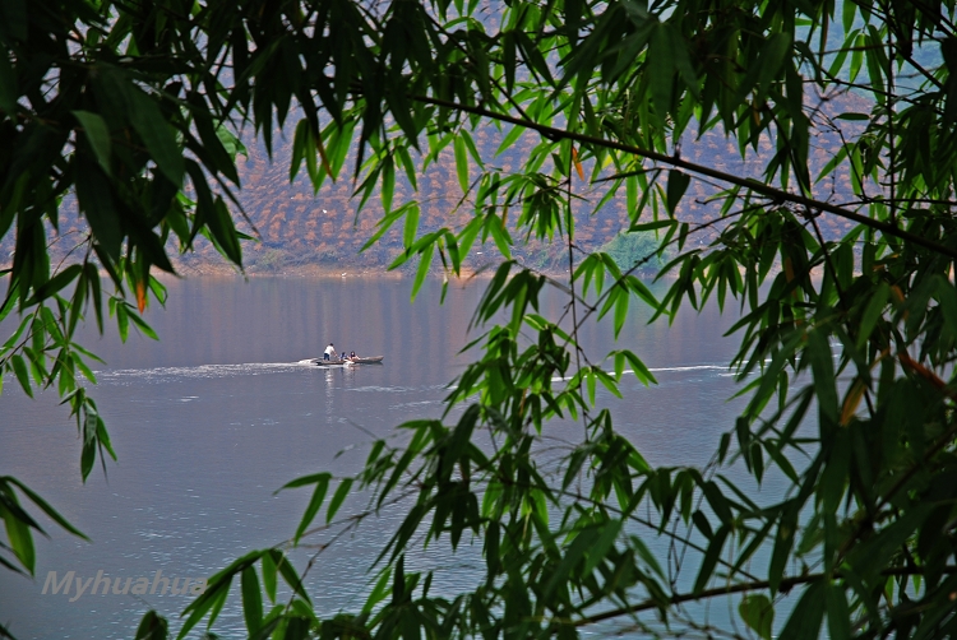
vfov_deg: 13.1
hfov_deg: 19.4
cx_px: 478
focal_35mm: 105
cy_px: 320
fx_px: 2794
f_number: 4.5
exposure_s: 1/60
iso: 100
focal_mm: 70
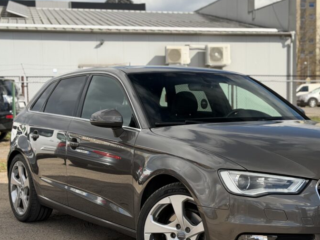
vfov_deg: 20.1
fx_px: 675
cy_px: 145
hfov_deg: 26.5
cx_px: 214
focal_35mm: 73
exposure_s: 1/1055
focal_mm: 6.76
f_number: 1.78
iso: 80
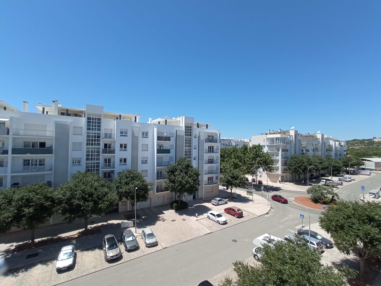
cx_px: 190
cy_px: 143
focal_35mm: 15
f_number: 2.2
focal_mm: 1.65
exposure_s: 1/1488
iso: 113
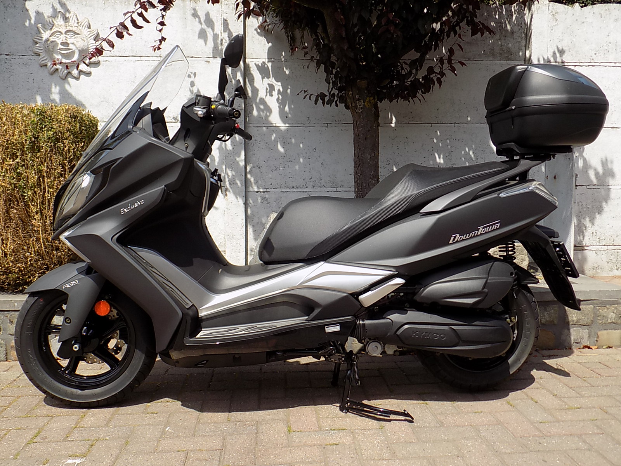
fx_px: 538
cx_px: 310
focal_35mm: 30
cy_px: 233
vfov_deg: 46.8
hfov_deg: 60.0
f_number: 3.3
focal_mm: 5.3
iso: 80
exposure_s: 1/500
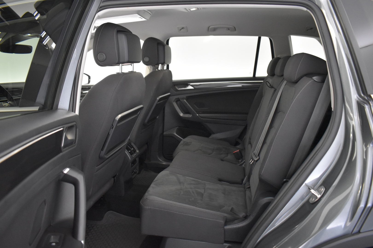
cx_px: 186
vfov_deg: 47.9
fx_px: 280
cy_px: 124
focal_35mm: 27
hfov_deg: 67.4
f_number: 3.5
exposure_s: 1/20
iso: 3200
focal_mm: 18
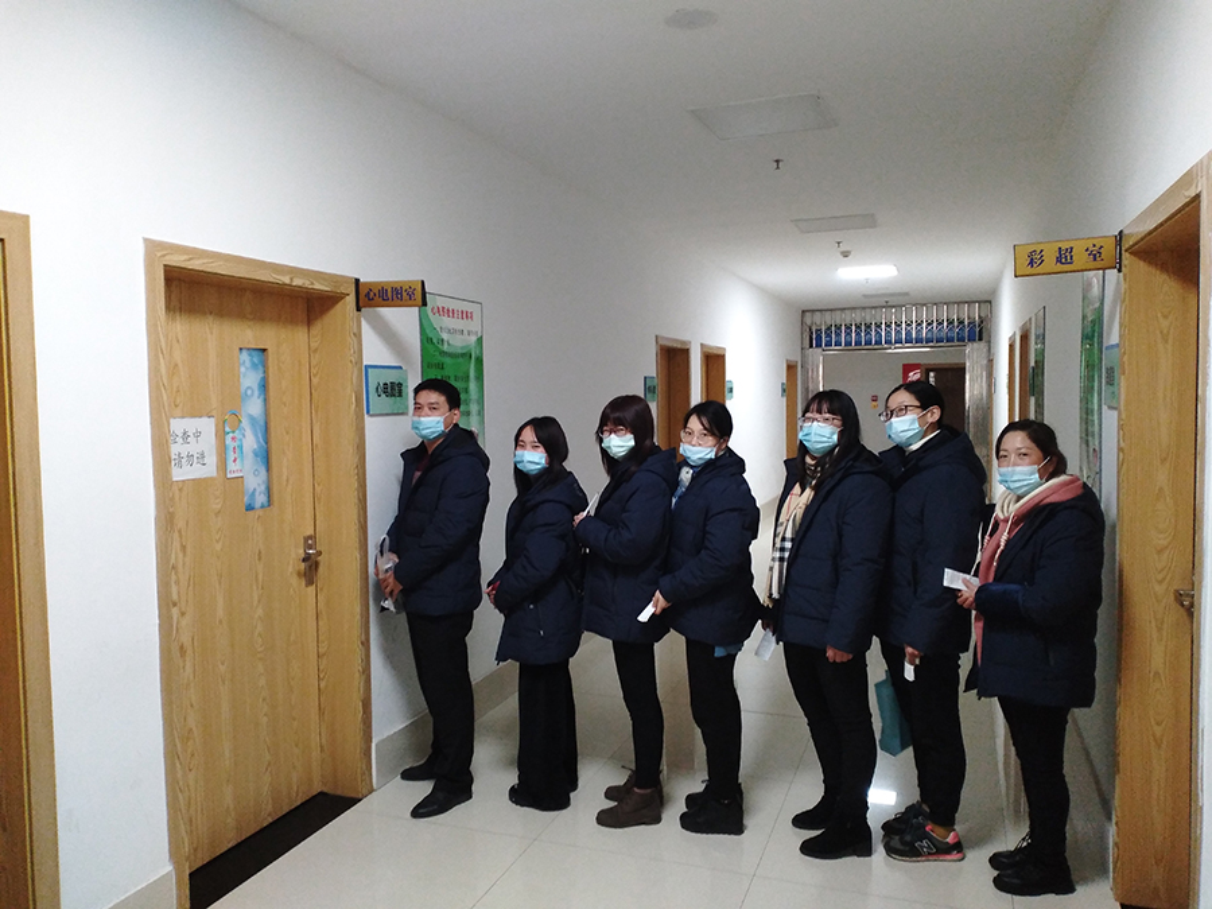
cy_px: 454
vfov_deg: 53.1
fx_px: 910
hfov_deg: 67.3
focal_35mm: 26
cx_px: 606
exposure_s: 1/25
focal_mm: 3.6
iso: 526
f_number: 1.8
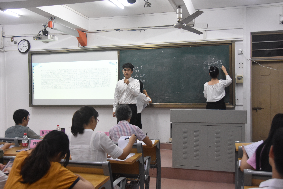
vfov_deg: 36.9
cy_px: 94
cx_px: 142
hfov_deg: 53.1
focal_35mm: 36
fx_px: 283
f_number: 3.8
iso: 2000
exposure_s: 1/60
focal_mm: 24
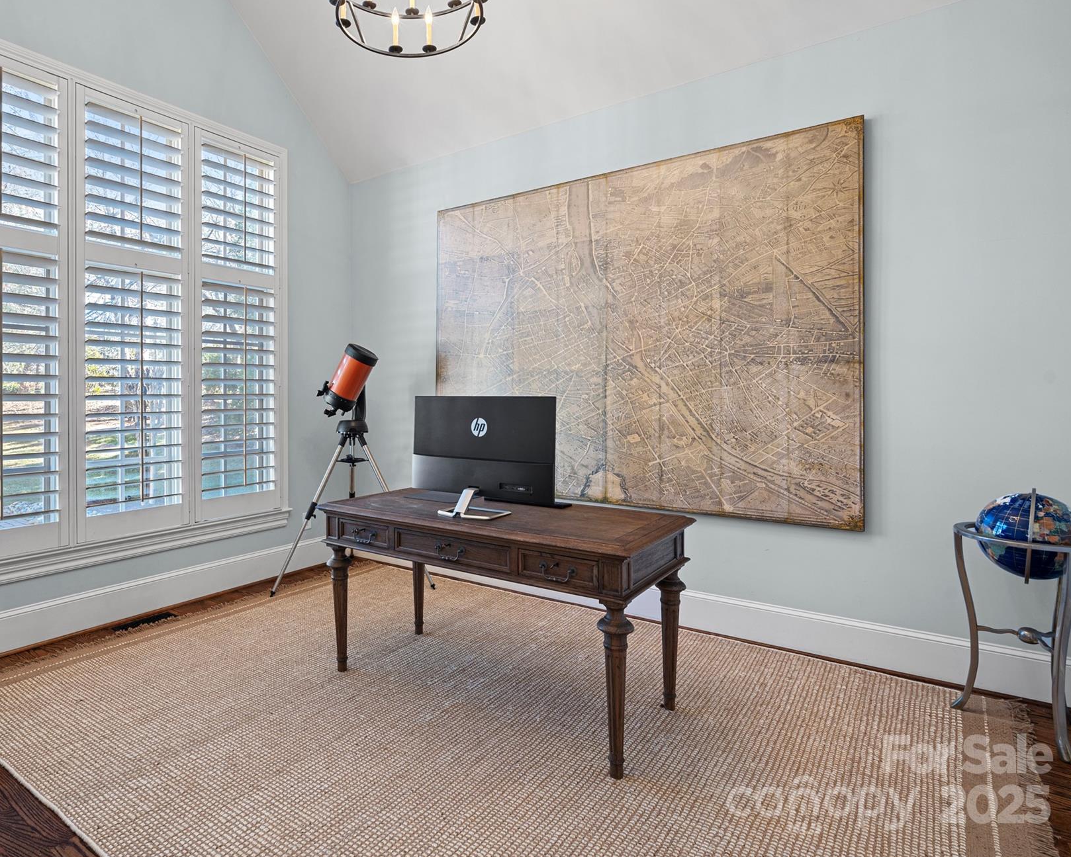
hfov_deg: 82.2
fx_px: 602
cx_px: 423
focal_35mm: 19
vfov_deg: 70.8
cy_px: 408
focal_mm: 16
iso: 200
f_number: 8
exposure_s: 1
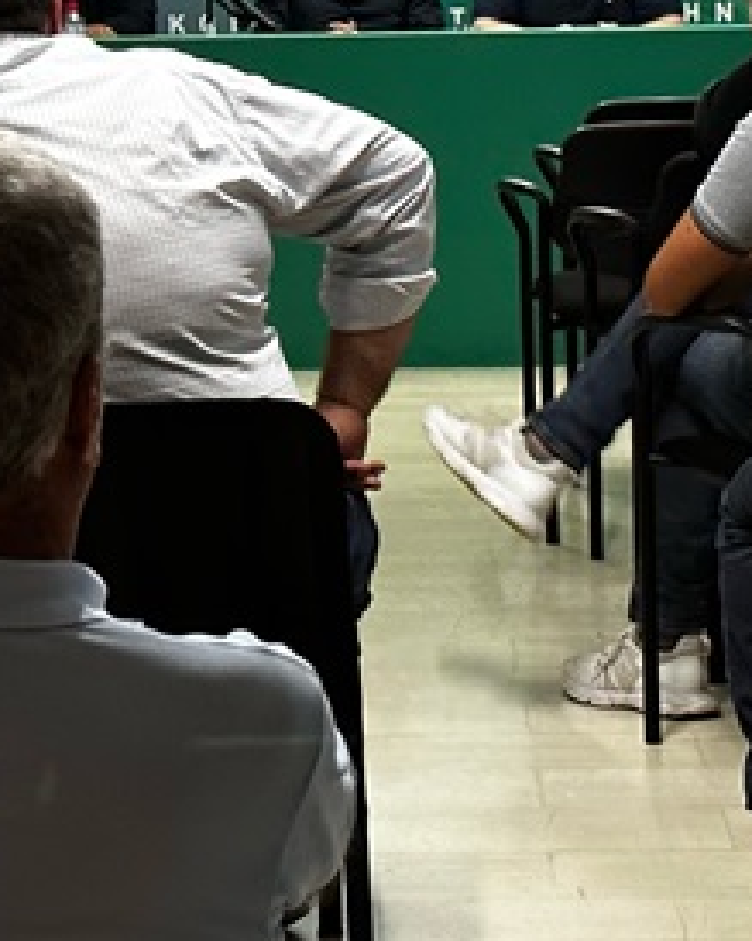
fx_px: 3814
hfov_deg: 11.3
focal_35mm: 137
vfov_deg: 13.8
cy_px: -41
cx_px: 337
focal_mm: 6.86
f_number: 1.78
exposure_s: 1/50
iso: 200
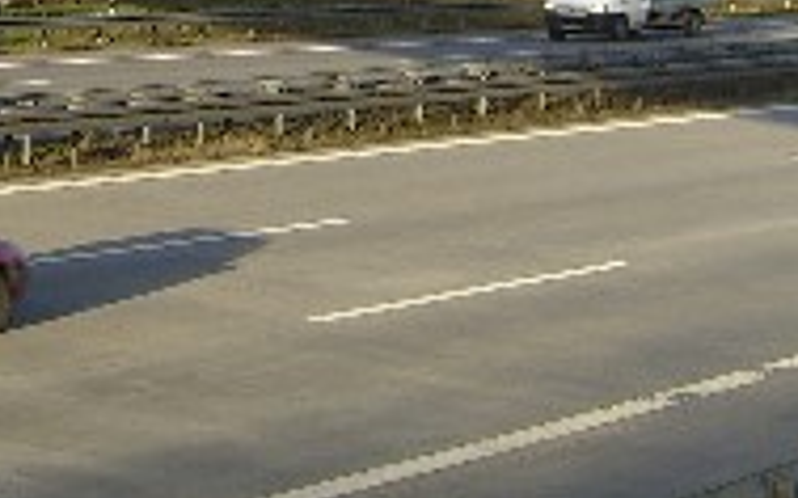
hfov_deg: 15.7
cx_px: 8
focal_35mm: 131
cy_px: -148
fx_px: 2848
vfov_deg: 9.8
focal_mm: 7.9
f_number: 4
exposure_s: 1/250
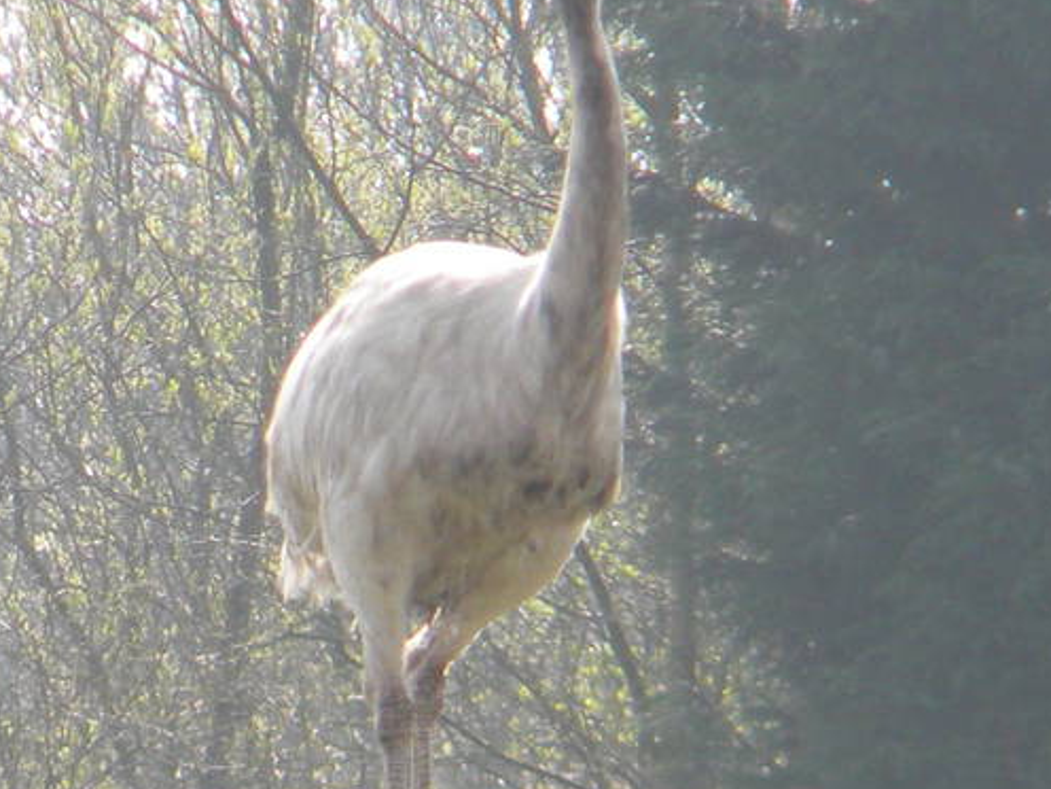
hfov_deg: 1.5
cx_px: 214
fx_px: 40533
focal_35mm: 1335
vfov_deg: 1.1
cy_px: 781
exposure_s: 1/250
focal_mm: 75
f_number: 5.4
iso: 98
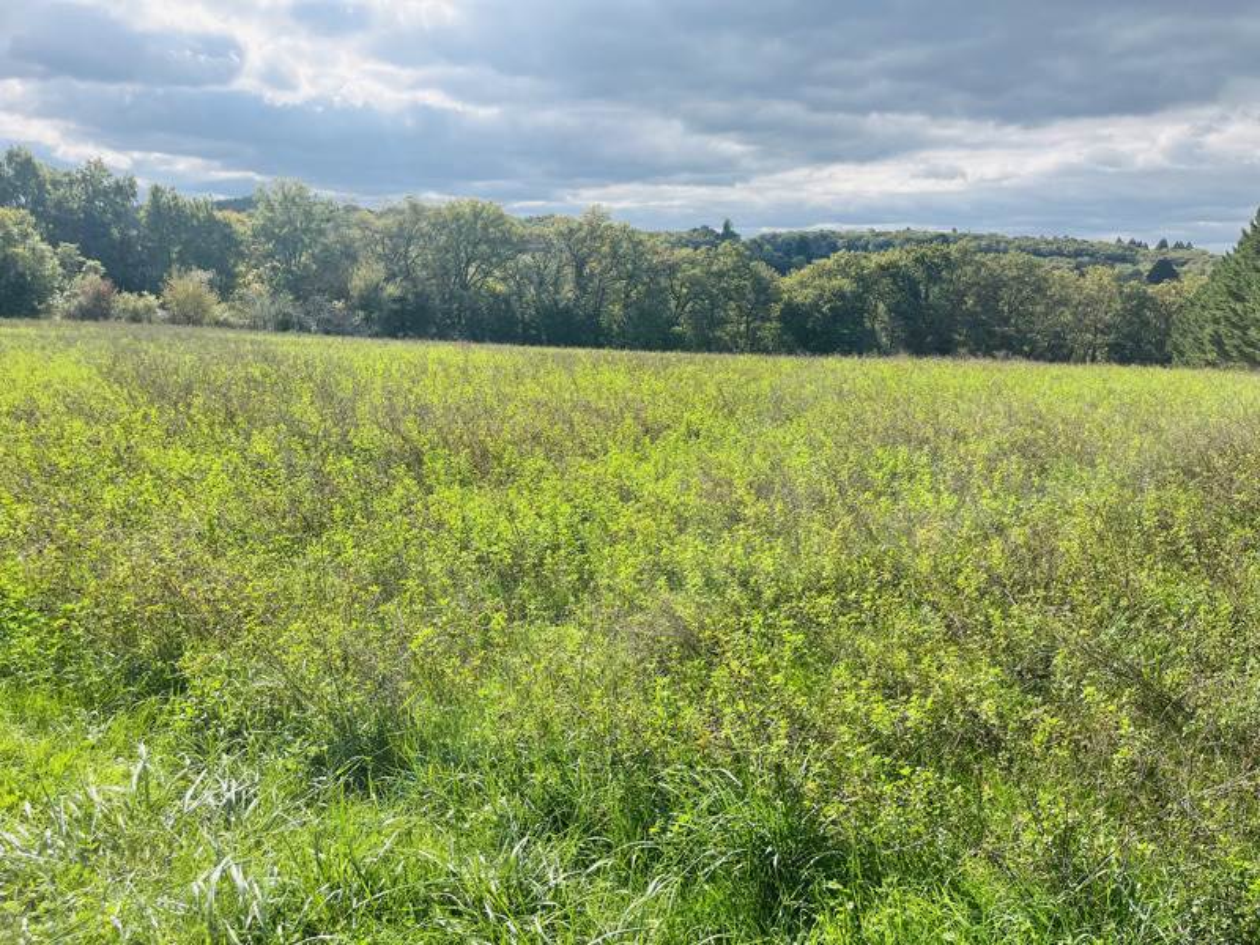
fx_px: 946
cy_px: 472
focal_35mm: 26
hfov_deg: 67.3
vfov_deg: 53.1
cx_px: 630
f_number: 1.6
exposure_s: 1/2825
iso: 50
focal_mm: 5.1
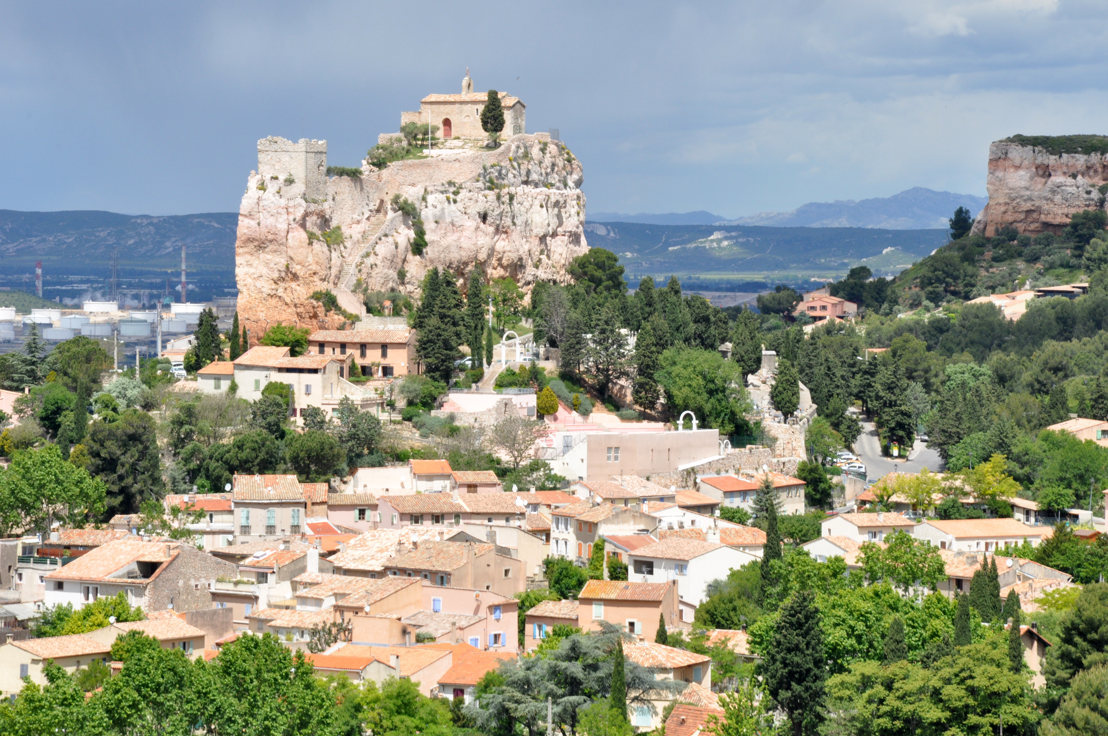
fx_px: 4842
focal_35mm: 158
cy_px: 368
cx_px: 554
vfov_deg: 8.7
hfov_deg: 13.1
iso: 500
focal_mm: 105
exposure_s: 1/125
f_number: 22
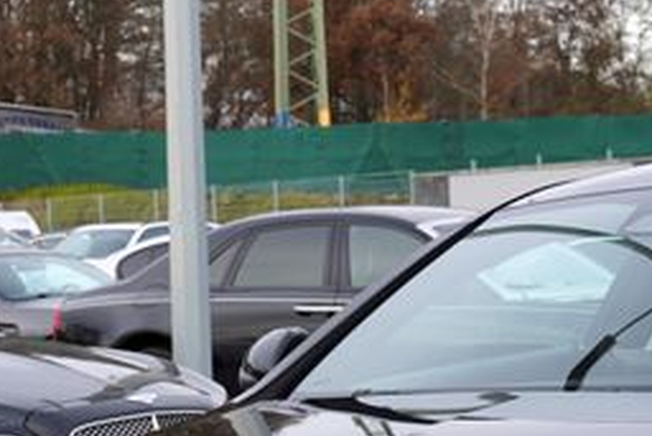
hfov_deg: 17.5
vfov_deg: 11.3
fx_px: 2102
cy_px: 667
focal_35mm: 116
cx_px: 514
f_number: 5.6
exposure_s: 1/125
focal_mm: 29
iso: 100
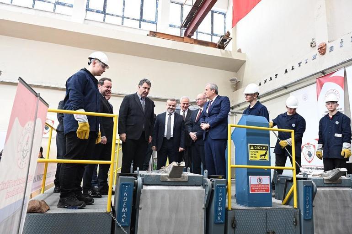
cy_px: 117
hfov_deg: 73.8
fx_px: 235
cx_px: 176
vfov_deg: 53.1
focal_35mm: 24
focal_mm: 24
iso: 800
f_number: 4
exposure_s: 1/160
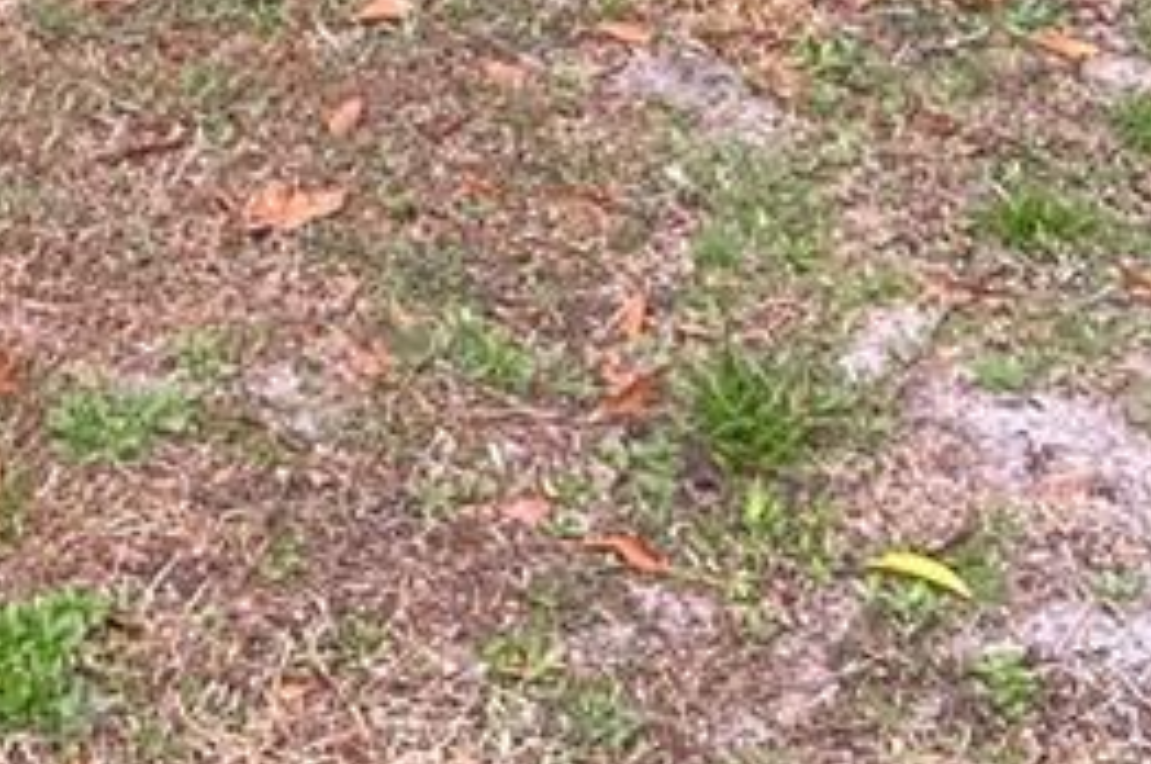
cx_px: -514
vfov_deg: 9.5
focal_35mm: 124
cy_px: -1186
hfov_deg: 15.4
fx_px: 3960
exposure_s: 1/252
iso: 50
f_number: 1.5
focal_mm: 5.7
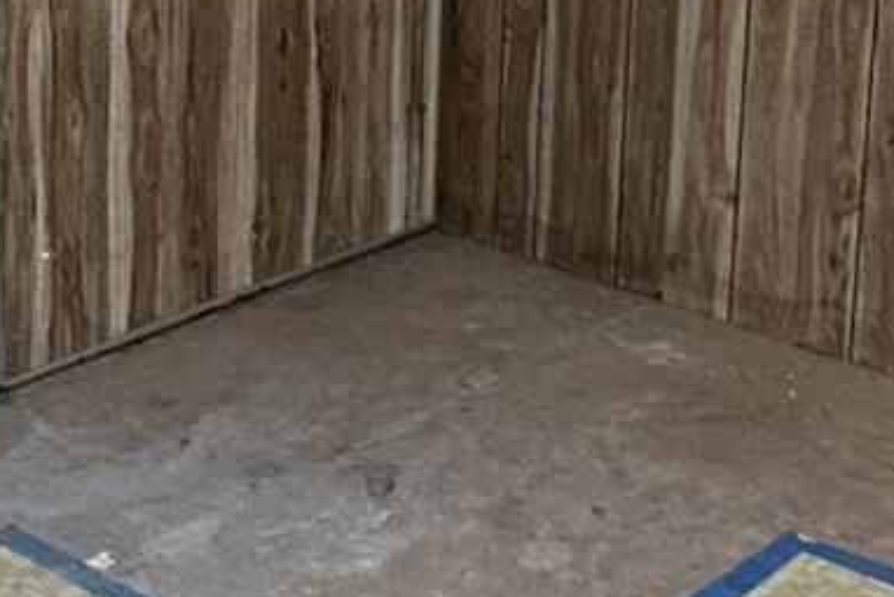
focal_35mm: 78
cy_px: -103
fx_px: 1938
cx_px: 274
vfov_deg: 16.8
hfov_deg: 25.8
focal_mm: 2.22
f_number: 2.2
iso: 500
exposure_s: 1/60
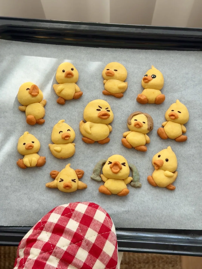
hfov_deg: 30.3
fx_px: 373
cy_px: 134
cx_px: 101
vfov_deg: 39.7
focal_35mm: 48
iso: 64
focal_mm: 6.76
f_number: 1.78
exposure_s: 1/321
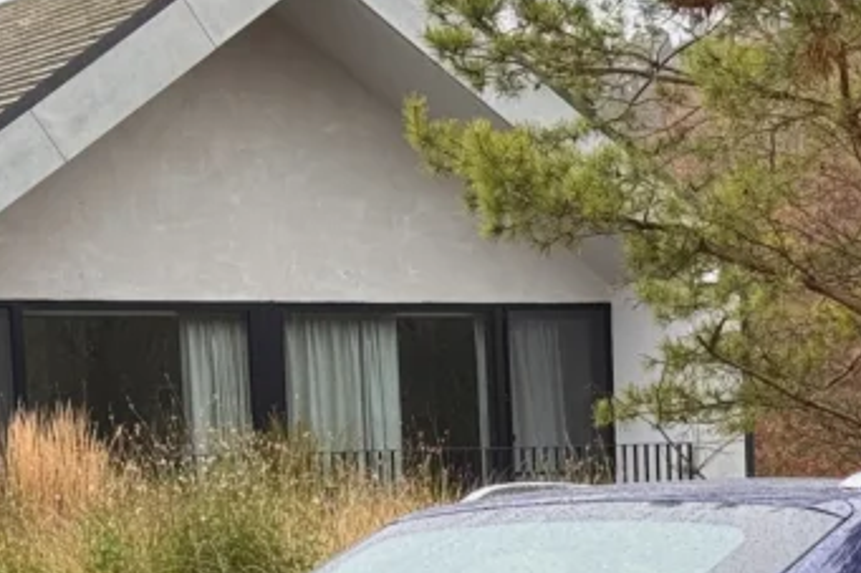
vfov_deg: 9.0
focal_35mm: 150
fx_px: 3586
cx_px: 755
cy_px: 795
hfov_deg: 13.6
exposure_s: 1/121
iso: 64
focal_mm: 6.76
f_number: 1.78
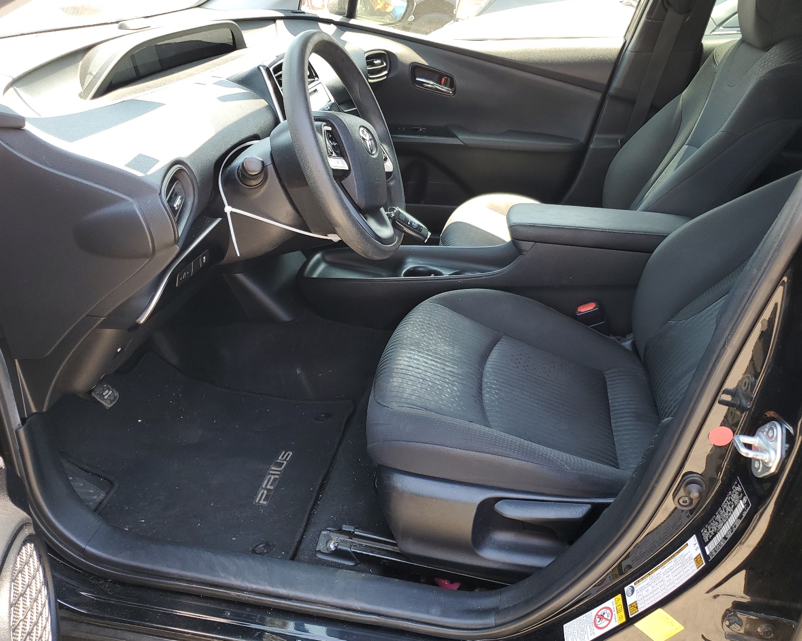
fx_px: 665
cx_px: 419
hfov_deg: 62.2
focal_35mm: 28
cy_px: 315
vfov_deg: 51.5
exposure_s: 1/179
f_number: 1.5
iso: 50
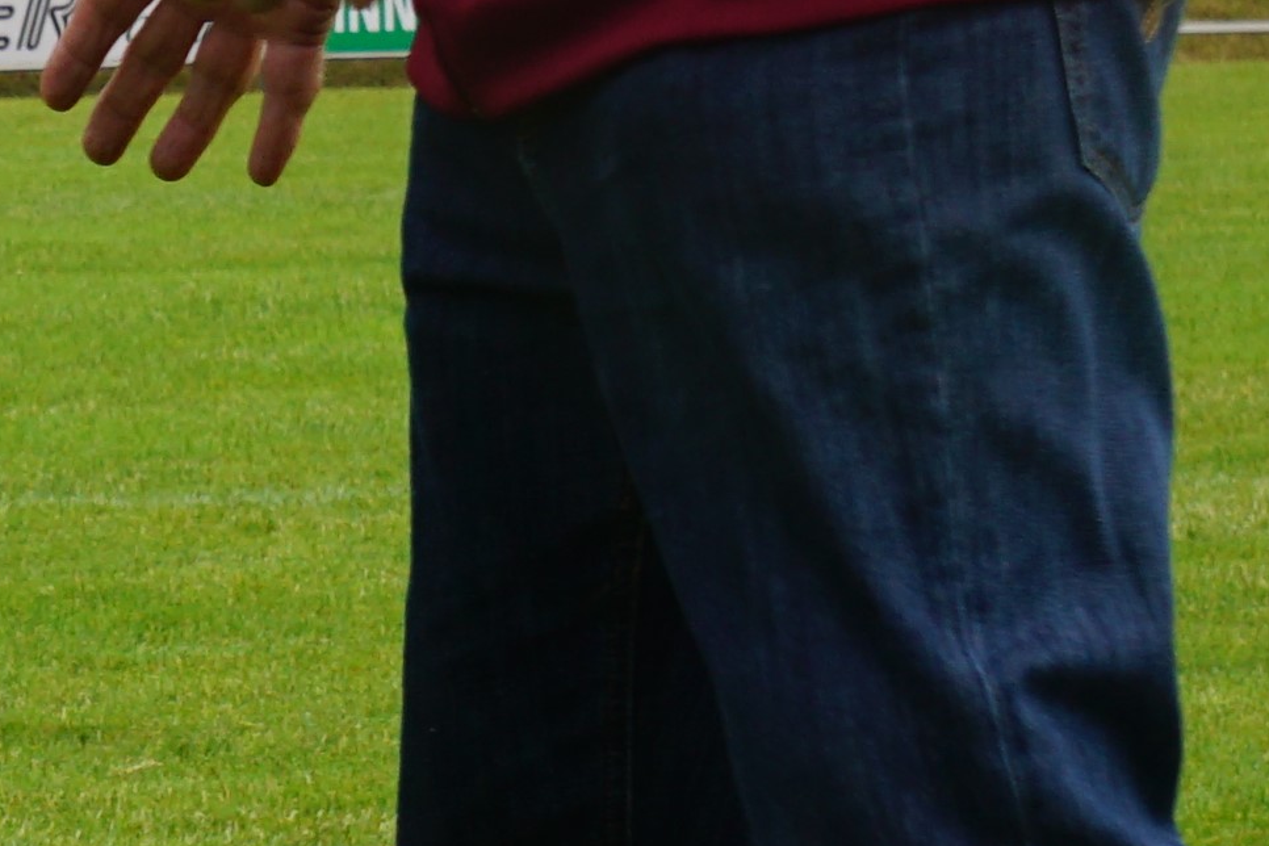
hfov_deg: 6.1
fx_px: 11494
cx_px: -1344
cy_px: -106
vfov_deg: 4.2
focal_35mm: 326
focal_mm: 35
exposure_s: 1/100
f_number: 7.1
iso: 100
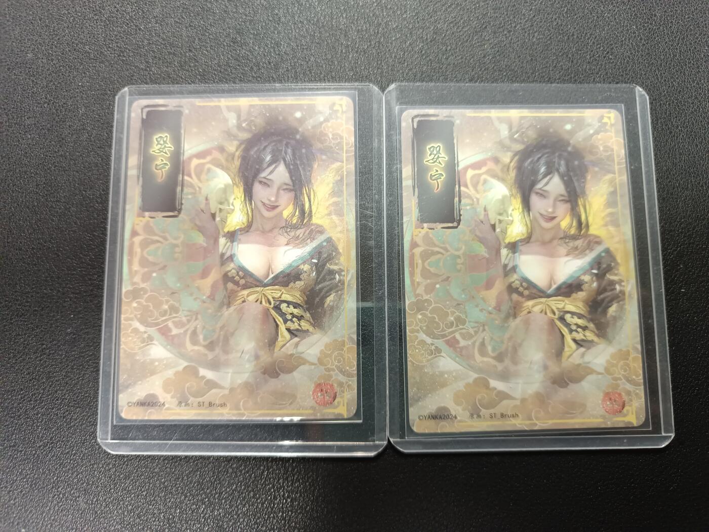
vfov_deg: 56.8
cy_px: 266
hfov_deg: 71.6
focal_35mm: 24
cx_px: 354
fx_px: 492
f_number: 1.7
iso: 1226
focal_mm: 5.31
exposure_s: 1/25
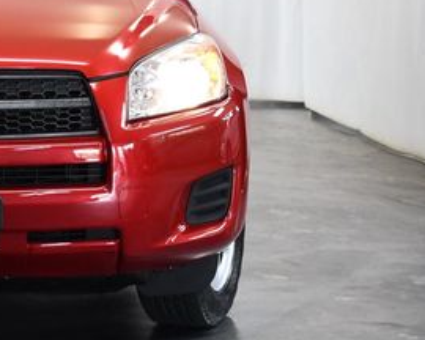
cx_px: -61
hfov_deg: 17.3
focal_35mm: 107
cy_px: 65
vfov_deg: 14.3
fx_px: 1346
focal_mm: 24
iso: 800
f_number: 4
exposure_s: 1/160
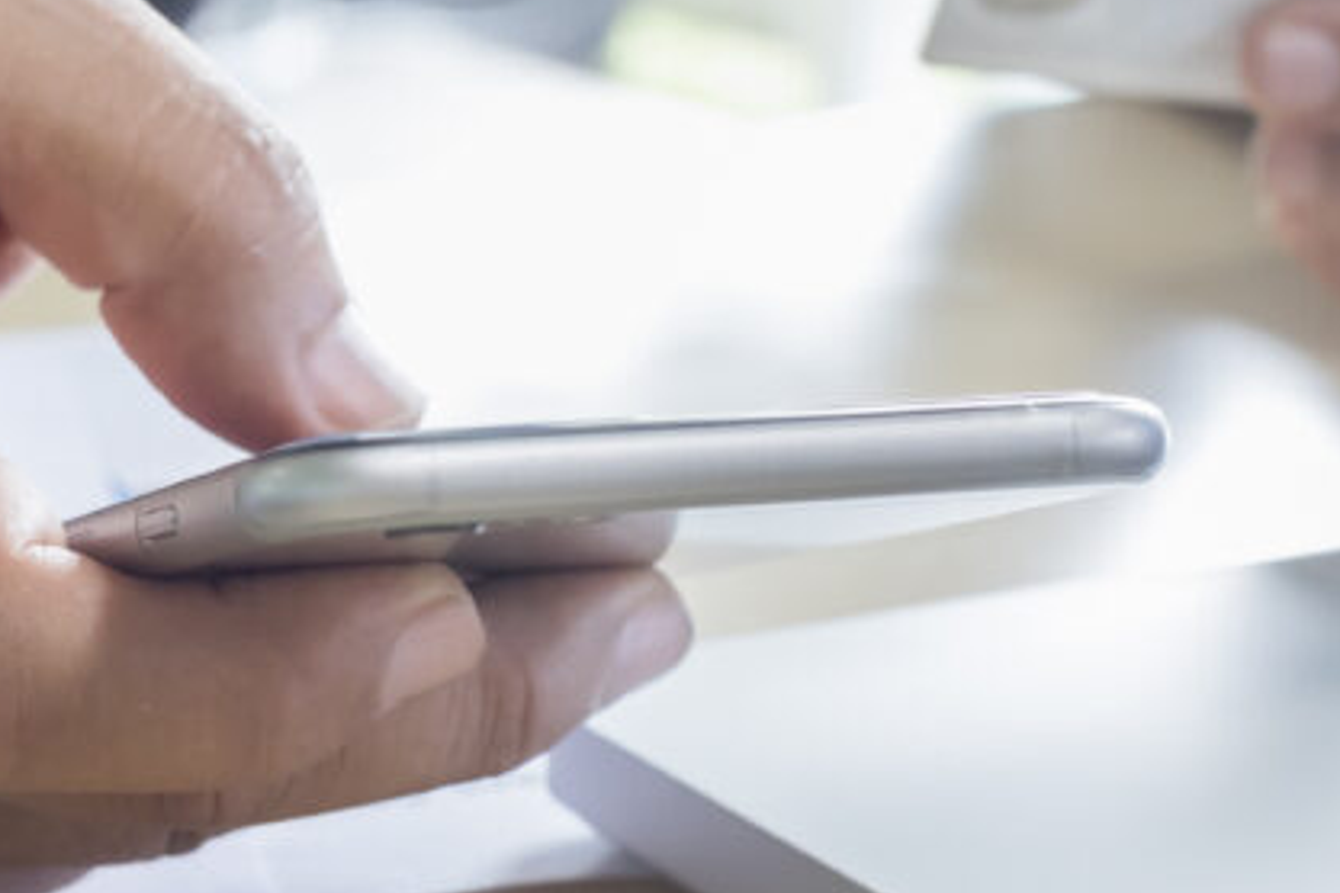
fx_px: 4839
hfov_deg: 15.7
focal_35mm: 130
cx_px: 344
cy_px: 455
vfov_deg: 10.5
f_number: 5.6
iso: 640
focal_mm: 35
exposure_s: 1/40
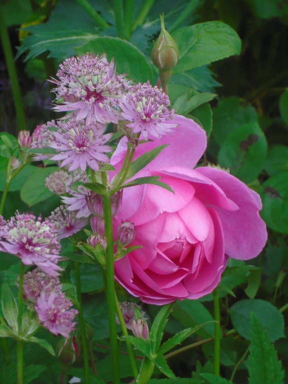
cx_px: 144
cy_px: 192
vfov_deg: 15.2
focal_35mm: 130
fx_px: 1442
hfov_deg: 11.4
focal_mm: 23
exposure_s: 1/125
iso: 400
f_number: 6.4
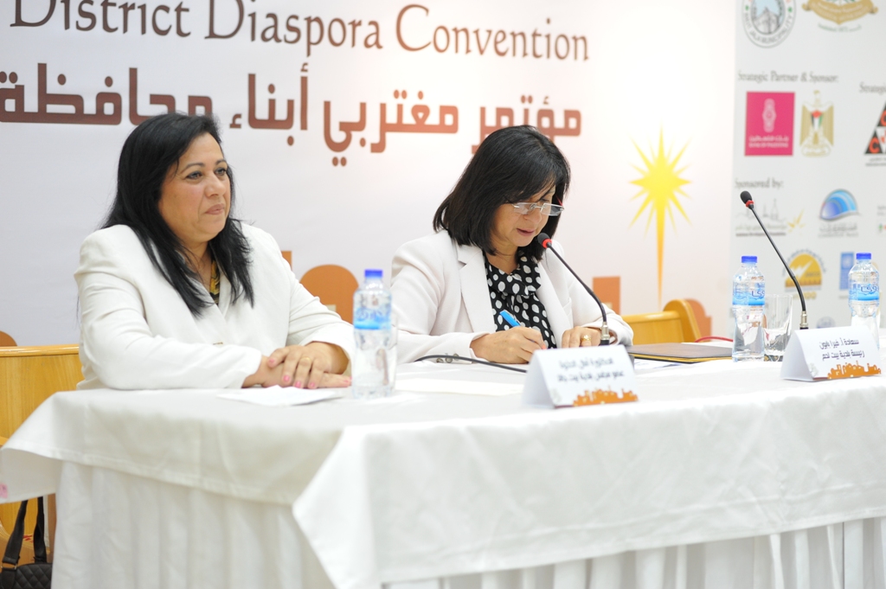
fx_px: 2090
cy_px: 294
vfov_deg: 16.0
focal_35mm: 85
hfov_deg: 23.9
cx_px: 443
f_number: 3.2
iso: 1600
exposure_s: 1/125
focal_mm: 85
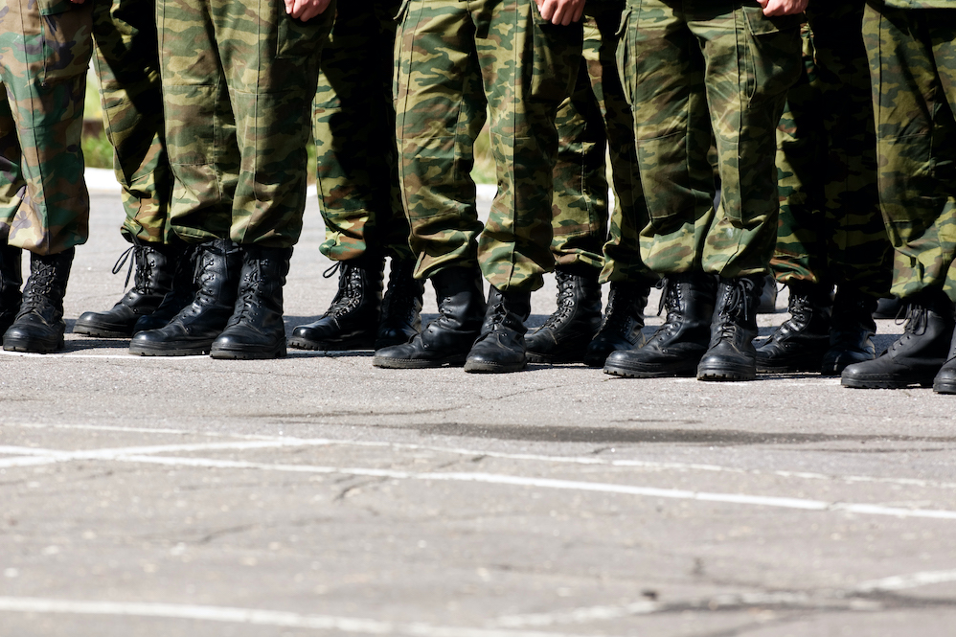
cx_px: 478
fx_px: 7991
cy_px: 319
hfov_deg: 6.8
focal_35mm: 301
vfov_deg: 4.6
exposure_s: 1/160
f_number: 5.6
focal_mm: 200
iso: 100
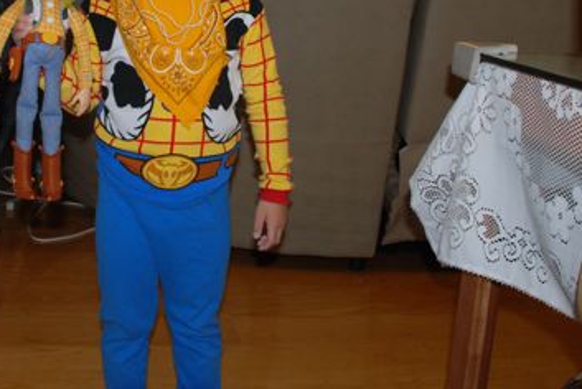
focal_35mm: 49
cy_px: 58
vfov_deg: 26.8
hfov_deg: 39.8
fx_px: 793
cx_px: 188
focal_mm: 18
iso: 400
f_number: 4
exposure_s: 1/60
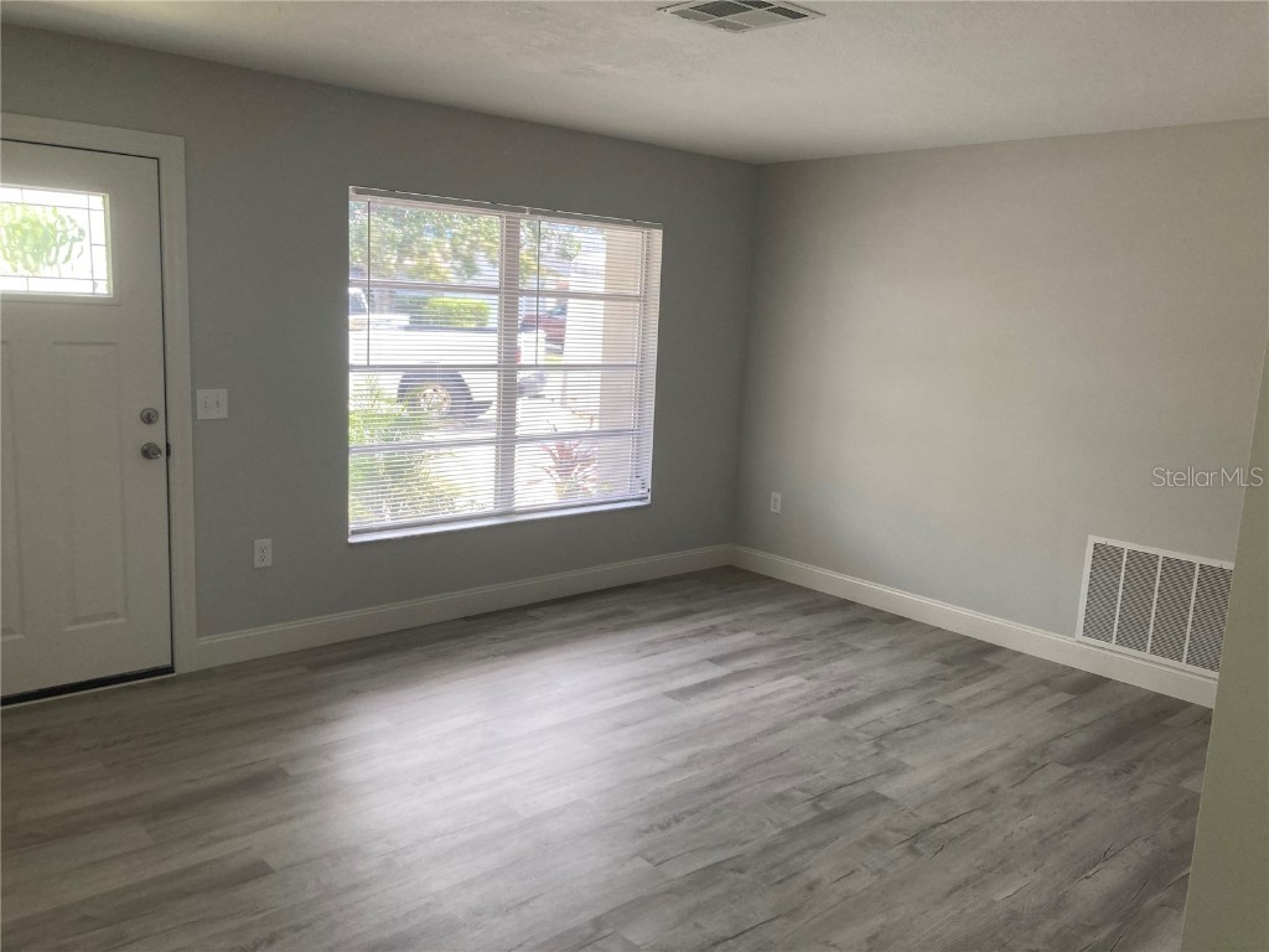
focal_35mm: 28
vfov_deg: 49.7
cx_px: 634
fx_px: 1026
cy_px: 476
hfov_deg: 63.4
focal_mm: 3.99
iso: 64
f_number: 1.8
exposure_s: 1/120
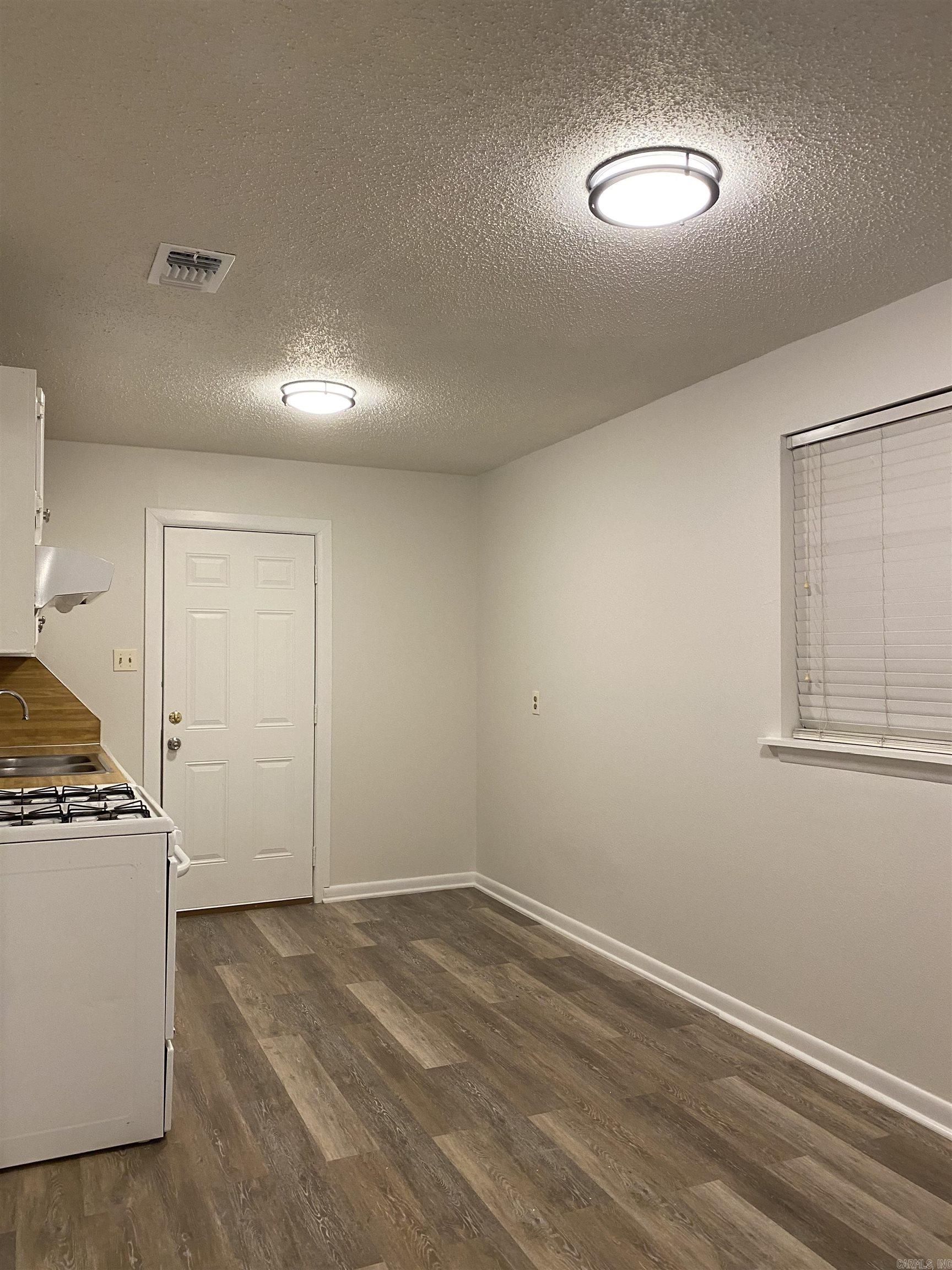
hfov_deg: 53.1
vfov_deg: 67.3
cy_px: 635
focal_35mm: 26
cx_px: 476
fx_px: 953
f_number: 1.8
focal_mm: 4.25
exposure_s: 1/60
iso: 160
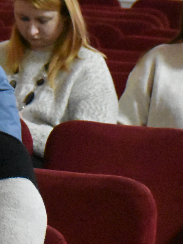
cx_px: -198
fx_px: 2566
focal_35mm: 364
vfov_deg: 5.4
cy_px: 48
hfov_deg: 4.0
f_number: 4.8
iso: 9000
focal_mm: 50
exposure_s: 1/60
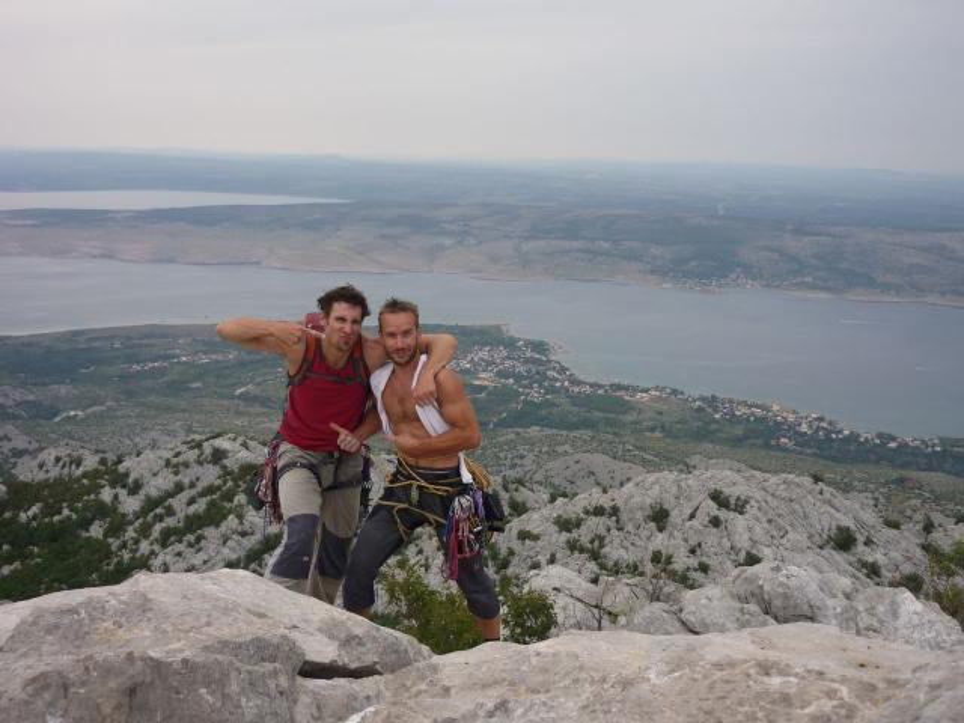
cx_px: 482
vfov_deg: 36.8
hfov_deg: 47.9
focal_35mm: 39
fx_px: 1086
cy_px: 362
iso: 80
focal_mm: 6.4
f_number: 3
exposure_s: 1/320
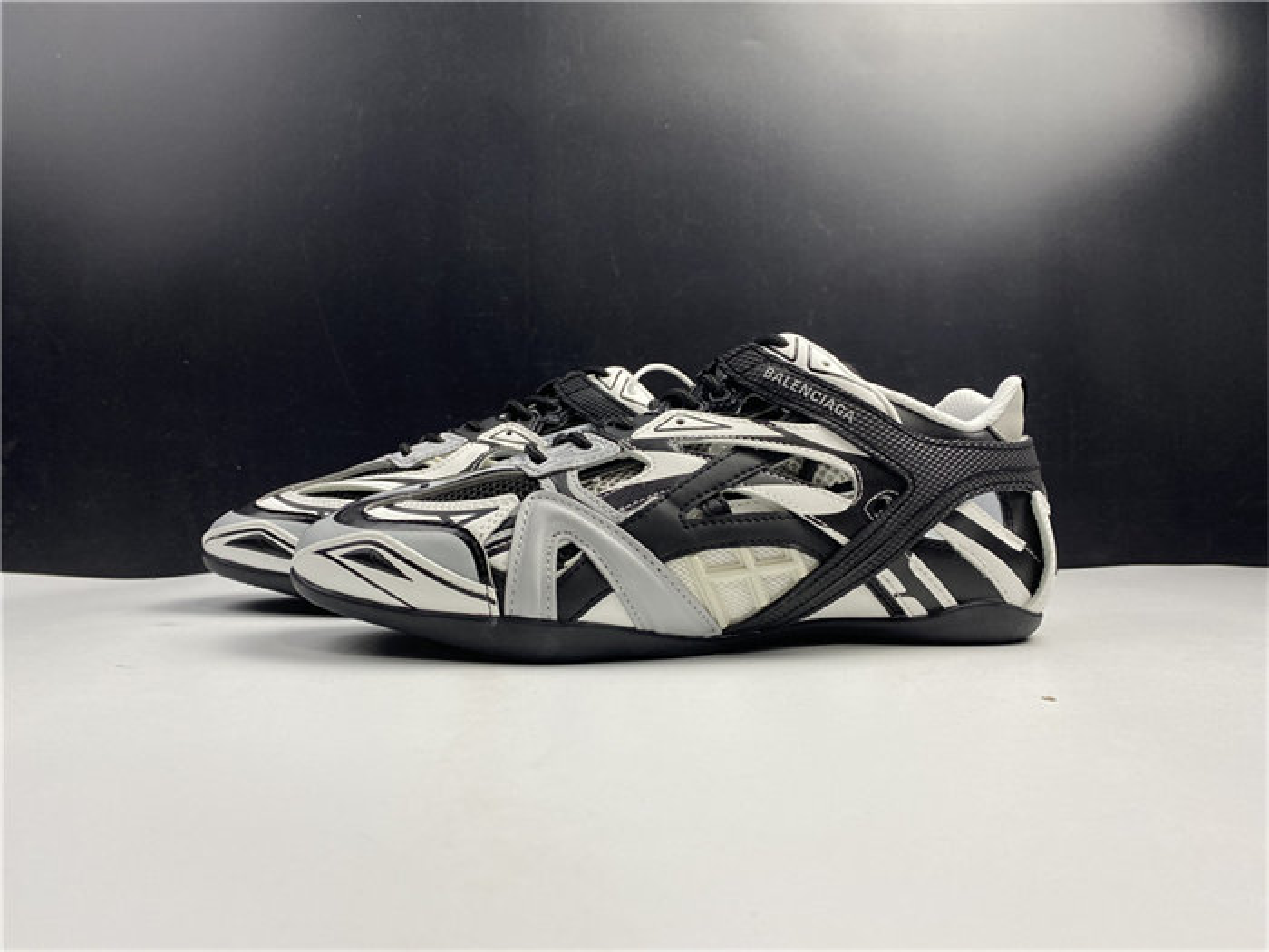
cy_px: 476
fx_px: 953
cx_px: 634
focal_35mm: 26
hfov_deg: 67.3
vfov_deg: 53.1
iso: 64
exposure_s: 1/121
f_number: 1.8
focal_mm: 4.25
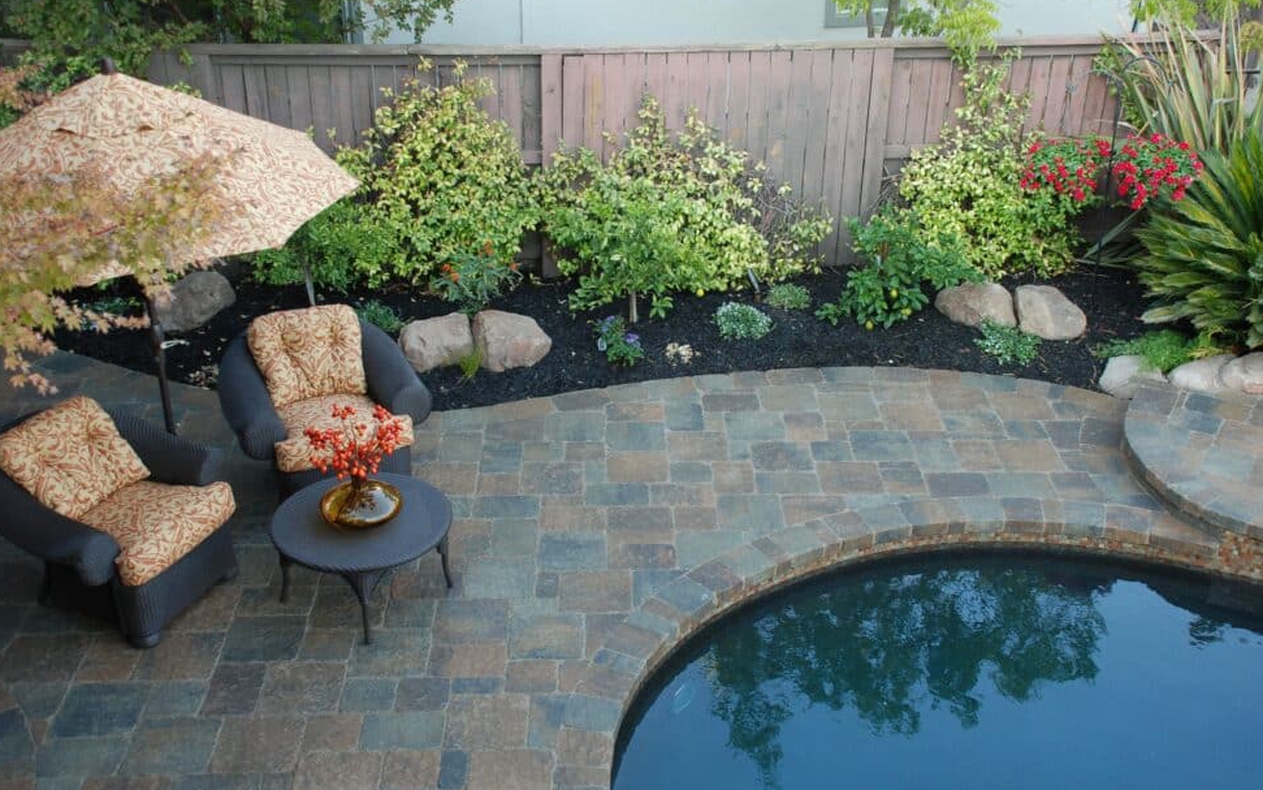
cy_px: 387
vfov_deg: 30.5
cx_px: 649
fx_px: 1446
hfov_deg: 47.2
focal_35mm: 42
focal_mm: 26
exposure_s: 1/80
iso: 200
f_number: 4.5
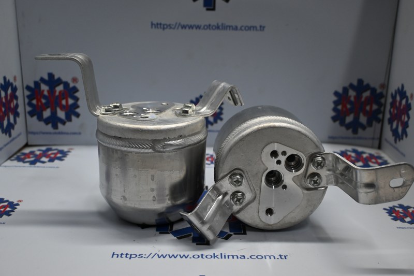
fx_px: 474
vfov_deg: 32.4
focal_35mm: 41
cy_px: 138
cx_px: 207
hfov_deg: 47.2
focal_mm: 27.5
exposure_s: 1/125
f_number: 4.5
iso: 560
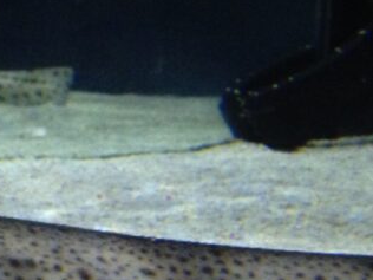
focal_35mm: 107
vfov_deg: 13.6
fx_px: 1153
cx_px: 174
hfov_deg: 18.4
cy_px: 295
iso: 320
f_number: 2.4
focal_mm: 4.12
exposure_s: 1/17
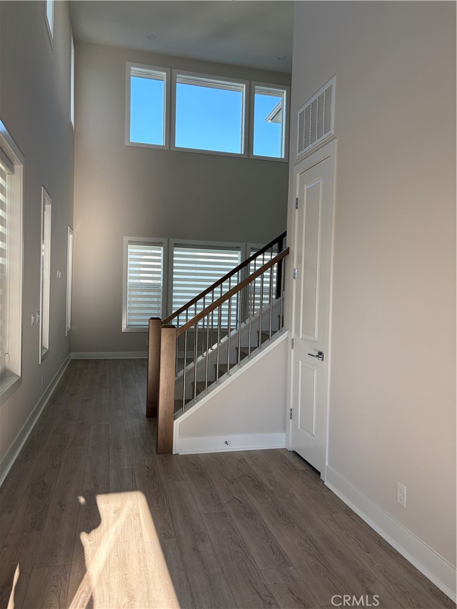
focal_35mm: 26
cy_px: 304
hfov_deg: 53.1
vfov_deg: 67.3
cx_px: 228
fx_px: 458
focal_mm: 5.96
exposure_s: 1/333
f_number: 1.6
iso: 64
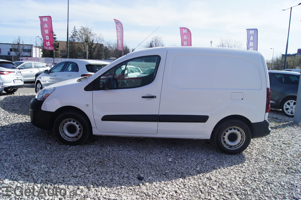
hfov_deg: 67.4
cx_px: 150
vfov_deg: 47.9
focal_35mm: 27
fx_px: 226
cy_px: 100
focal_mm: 18
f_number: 11
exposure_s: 1/125
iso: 100
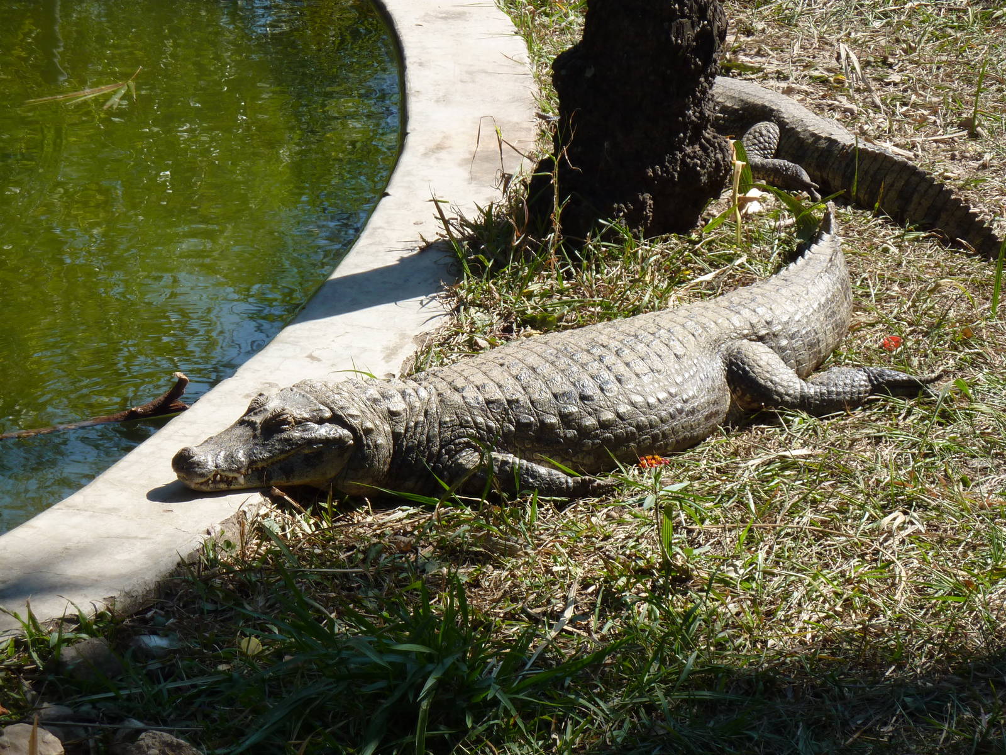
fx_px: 4272
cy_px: 378
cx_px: 503
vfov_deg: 10.1
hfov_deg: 13.4
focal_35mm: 147
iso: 80
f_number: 4.5
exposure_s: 1/320
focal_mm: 24.1
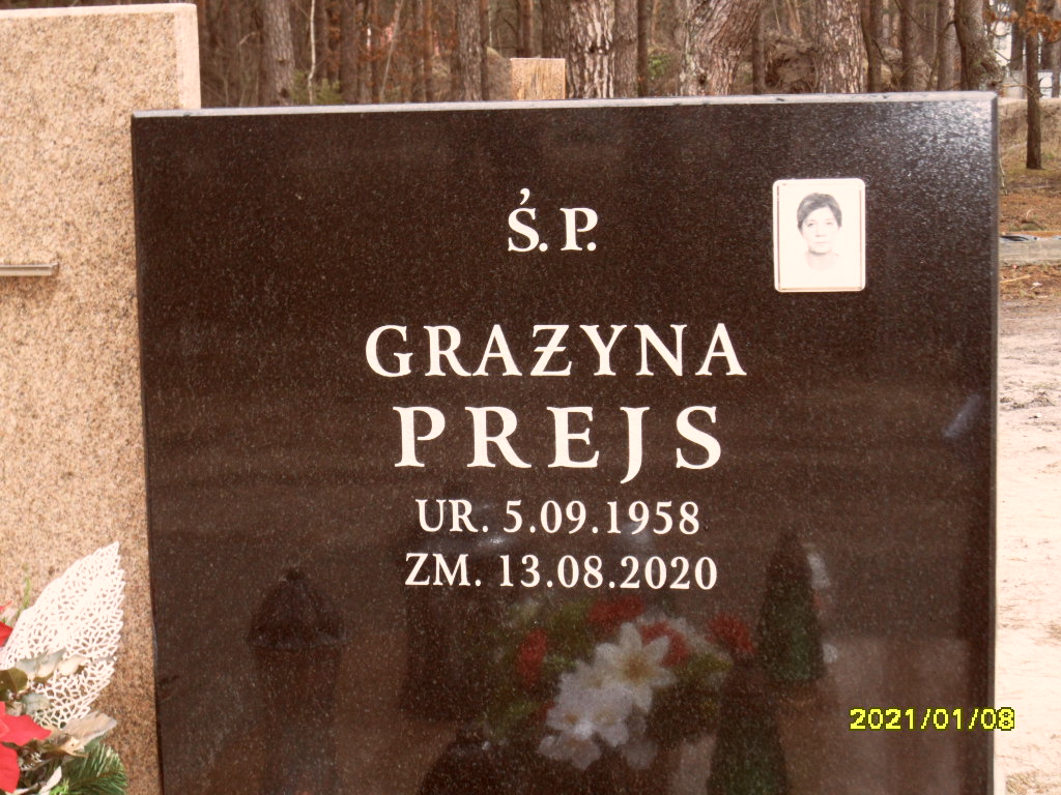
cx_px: 530
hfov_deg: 24.4
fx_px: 2452
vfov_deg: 18.4
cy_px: 398
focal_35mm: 80
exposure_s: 1/45
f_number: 4.2
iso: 200
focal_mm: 13.2
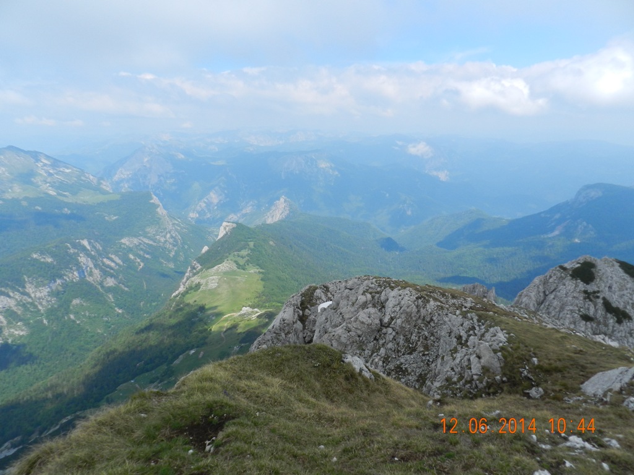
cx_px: 317
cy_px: 238
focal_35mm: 23
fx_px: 421
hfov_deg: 73.9
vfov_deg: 58.9
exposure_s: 1/800
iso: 160
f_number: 4
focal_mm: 4
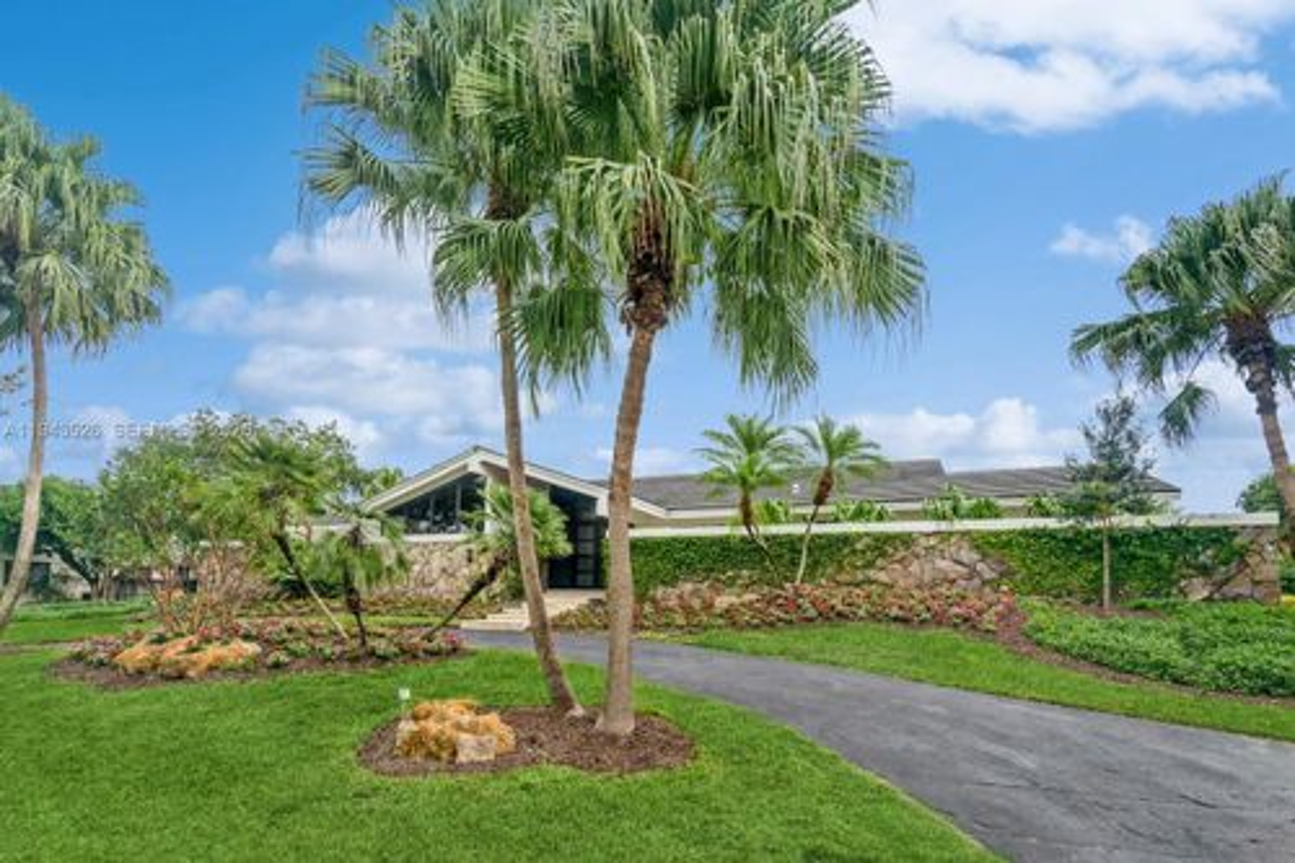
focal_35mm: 17
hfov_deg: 93.3
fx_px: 611
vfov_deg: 70.4
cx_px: 648
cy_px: 432
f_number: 8
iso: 200
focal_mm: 17
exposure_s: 1/125
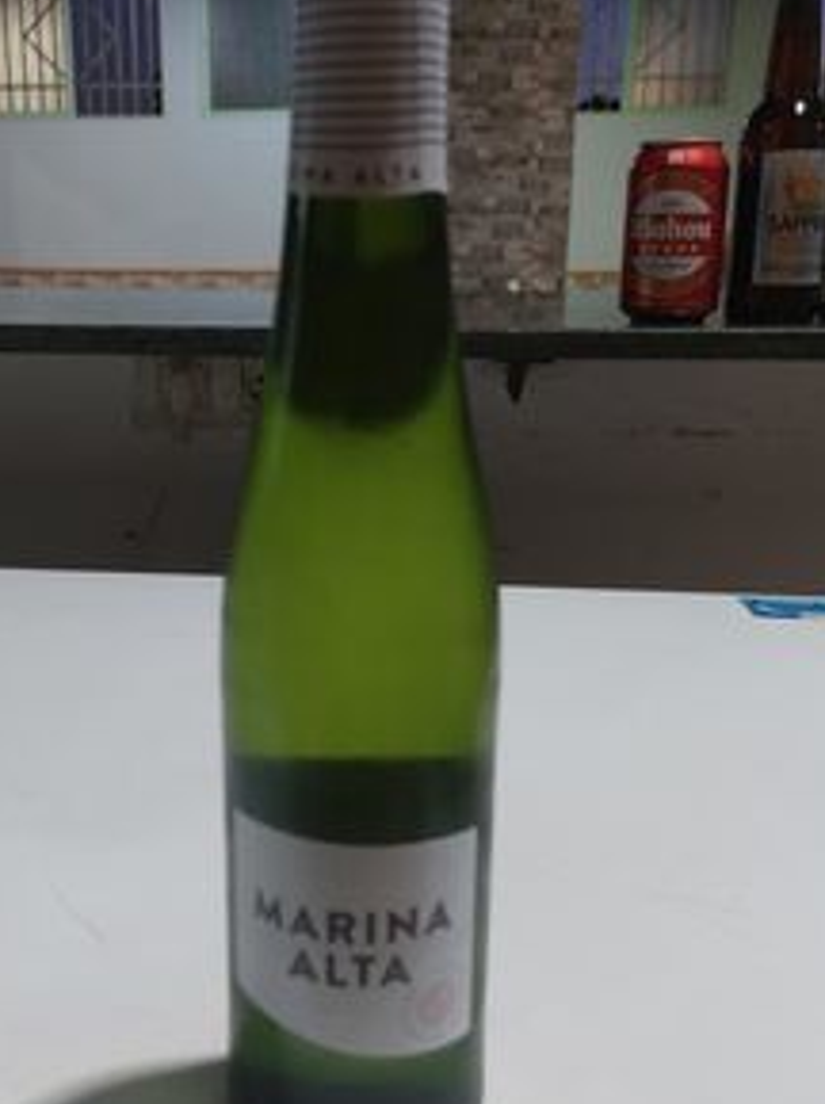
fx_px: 1178
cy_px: 567
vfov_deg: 50.2
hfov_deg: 38.4
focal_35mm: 37
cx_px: 325
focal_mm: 5.23
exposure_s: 1/33.3
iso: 500
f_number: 1.8
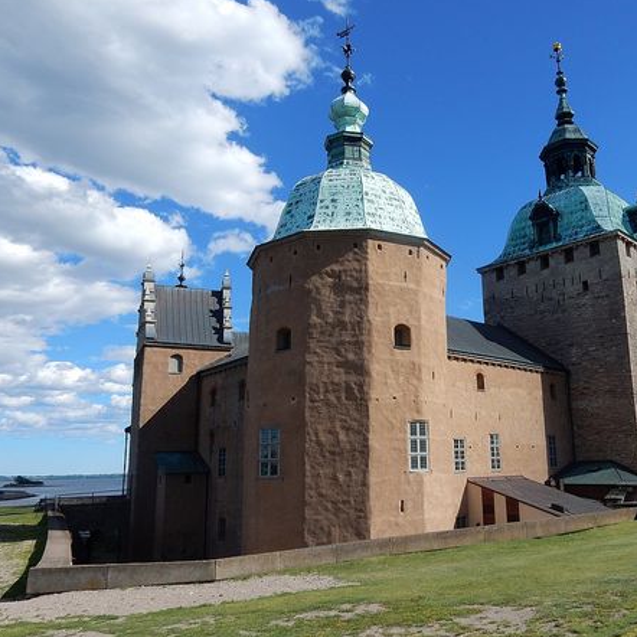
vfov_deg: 54.0
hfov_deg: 53.3
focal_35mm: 30
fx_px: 625
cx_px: 405
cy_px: 316
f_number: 3.7
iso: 125
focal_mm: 4.5
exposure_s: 1/1250
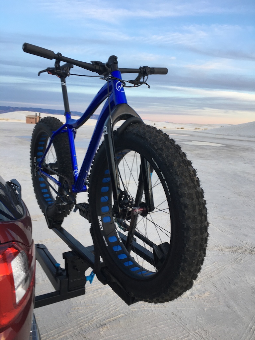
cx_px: 128
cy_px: 170
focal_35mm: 29
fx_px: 285
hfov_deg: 48.2
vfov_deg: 61.7
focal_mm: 4.15
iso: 32
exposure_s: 1/60
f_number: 2.2
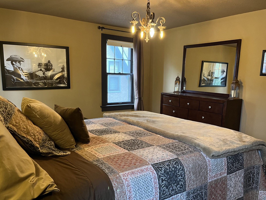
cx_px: 135
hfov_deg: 61.7
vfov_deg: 48.2
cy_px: 110
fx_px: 223
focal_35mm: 29
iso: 500
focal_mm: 5.1
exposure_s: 1/60
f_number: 1.6
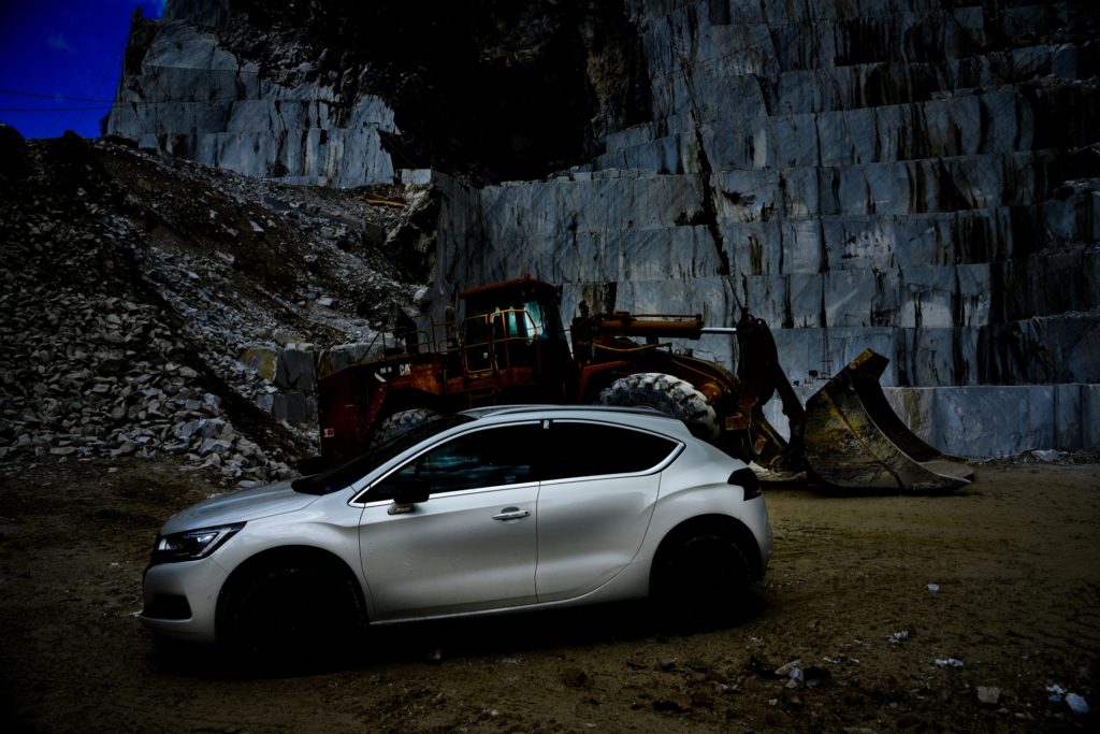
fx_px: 733
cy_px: 367
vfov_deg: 53.1
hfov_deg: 73.7
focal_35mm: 24
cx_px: 550
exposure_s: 1/640
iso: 200
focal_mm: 24
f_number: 8
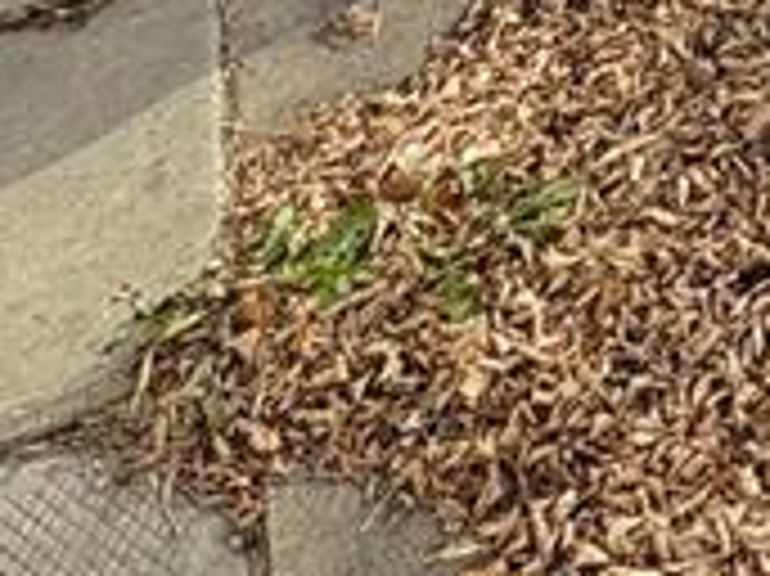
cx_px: 1432
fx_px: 1867
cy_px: -945
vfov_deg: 12.3
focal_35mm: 84
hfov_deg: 18.0
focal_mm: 2.22
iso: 64
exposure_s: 1/407
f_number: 2.2
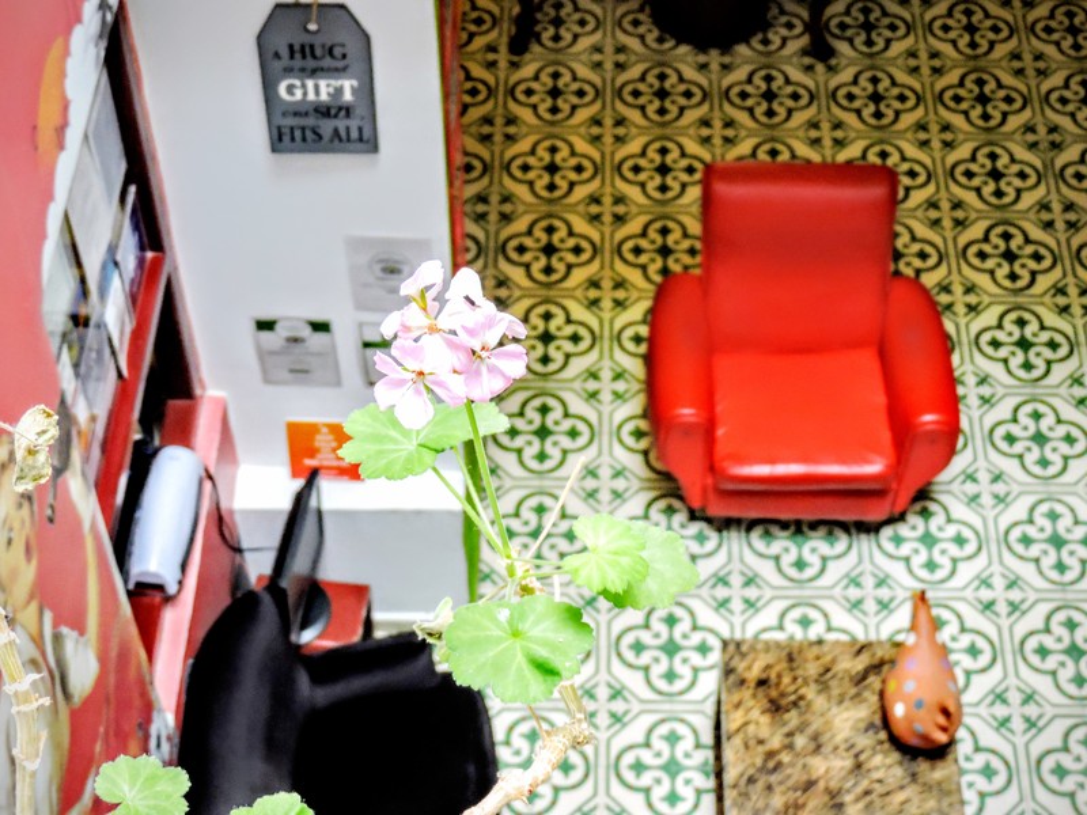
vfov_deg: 24.4
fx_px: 1884
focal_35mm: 60
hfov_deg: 32.2
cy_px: 408
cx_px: 544
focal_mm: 10.7
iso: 560
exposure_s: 1/50
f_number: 3.7
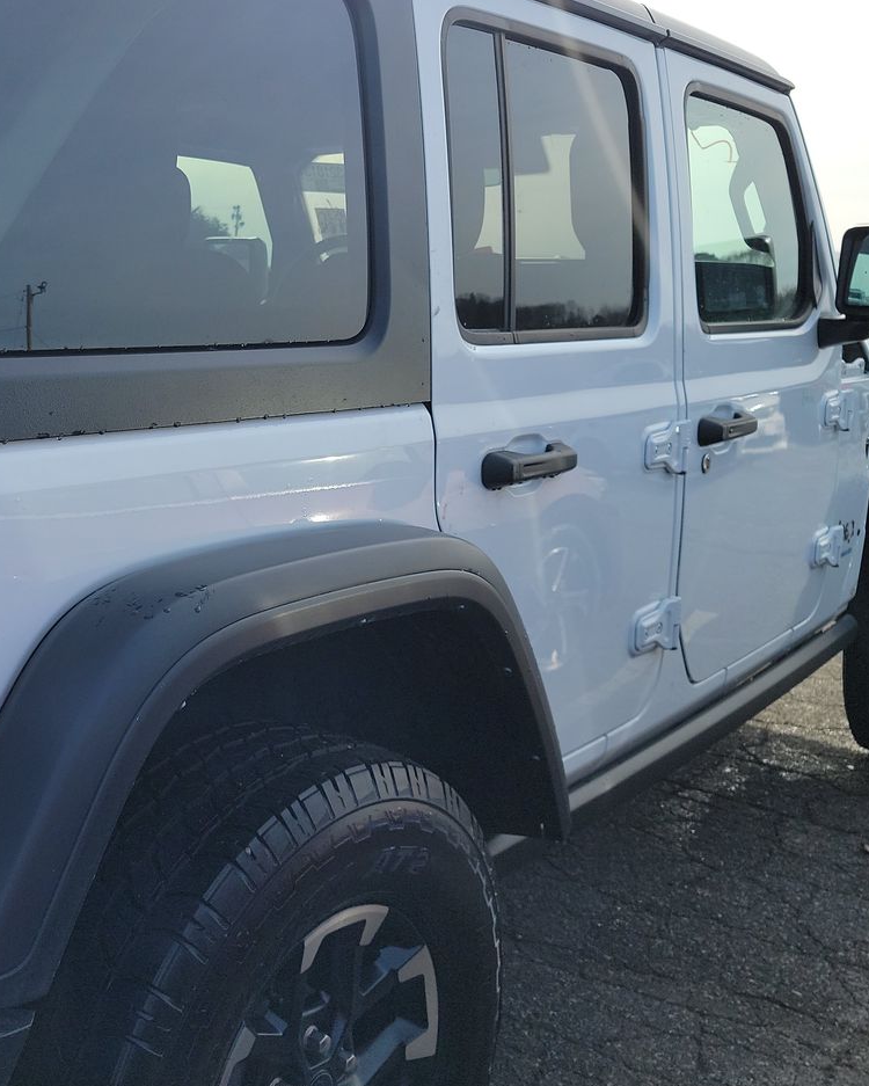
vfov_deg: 45.8
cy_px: 510
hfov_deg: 36.1
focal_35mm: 40
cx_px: 171
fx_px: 1286
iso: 50
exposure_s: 1/555
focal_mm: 6.7
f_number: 1.8
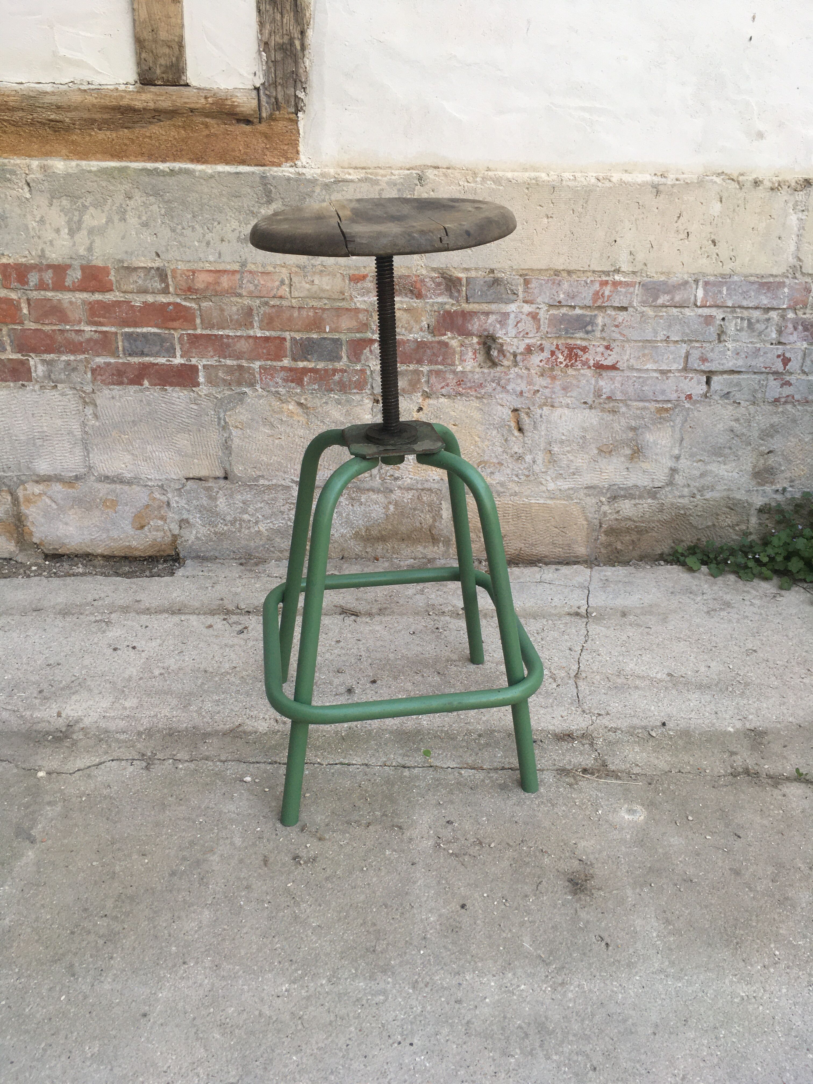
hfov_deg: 48.2
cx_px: 406
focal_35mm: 29
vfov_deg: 61.7
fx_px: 908
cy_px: 542
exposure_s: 1/100
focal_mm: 4.15
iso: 40
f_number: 2.2
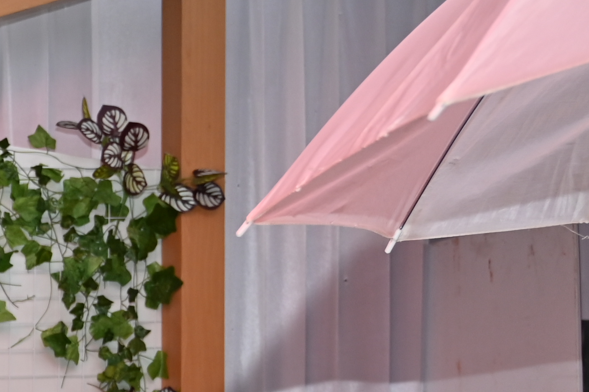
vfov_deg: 12.6
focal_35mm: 103
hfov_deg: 15.8
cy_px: 584
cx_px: -570
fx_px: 1684
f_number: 4
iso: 250
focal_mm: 24
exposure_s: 1/200
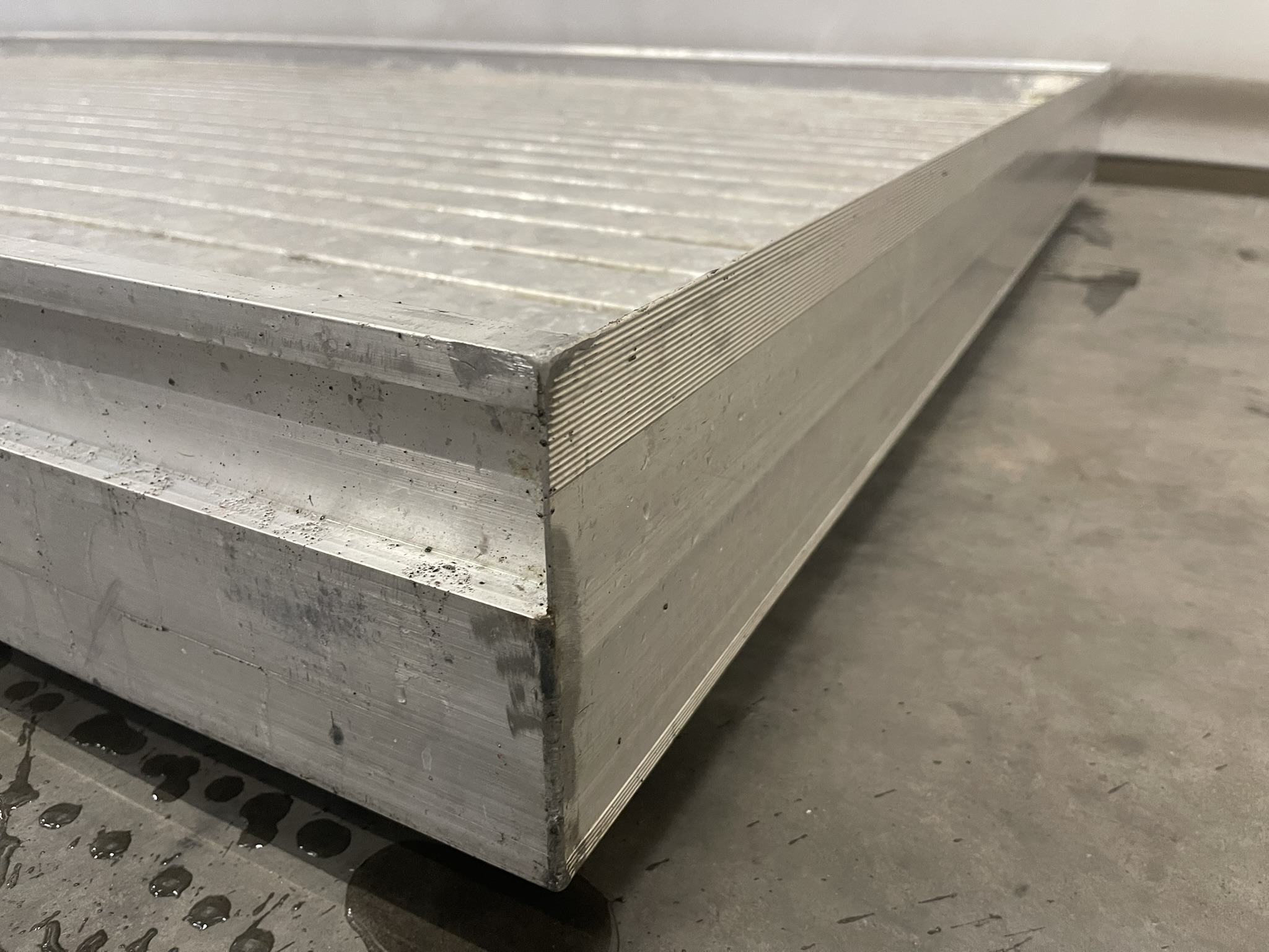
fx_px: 916
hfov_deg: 69.4
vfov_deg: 54.9
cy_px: 476
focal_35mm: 25
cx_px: 634
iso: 400
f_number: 1.6
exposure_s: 1/50
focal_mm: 5.1
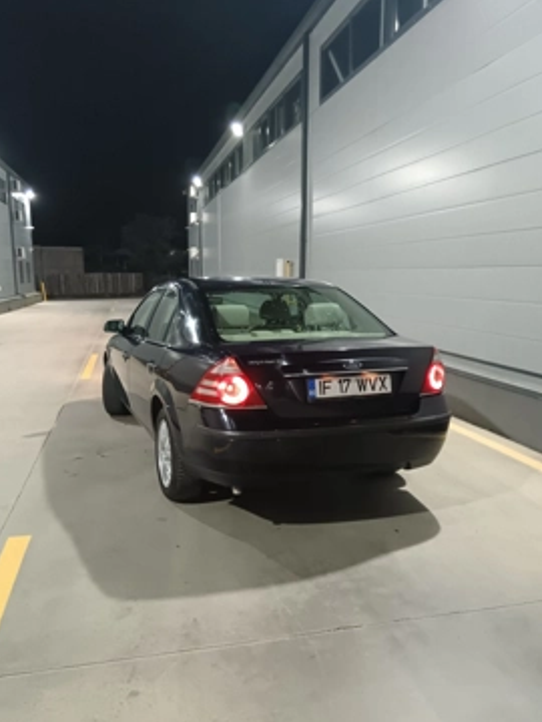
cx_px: 277
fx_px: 626
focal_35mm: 30
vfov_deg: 59.8
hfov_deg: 46.8
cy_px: 397
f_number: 1.9
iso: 1544
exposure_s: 1/25
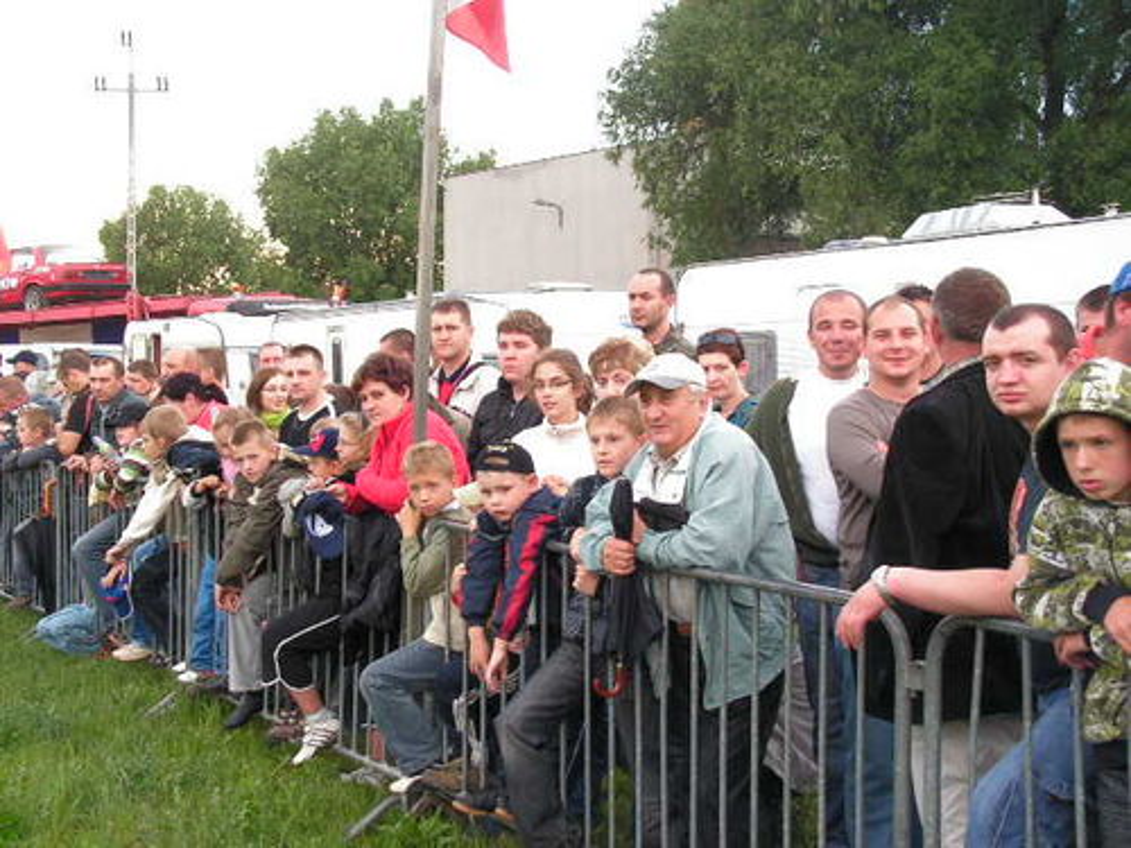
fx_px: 1862
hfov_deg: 33.8
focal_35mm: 57
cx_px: 566
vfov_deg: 25.7
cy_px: 424
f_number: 3.3
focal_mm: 9.6
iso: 100
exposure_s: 1/60
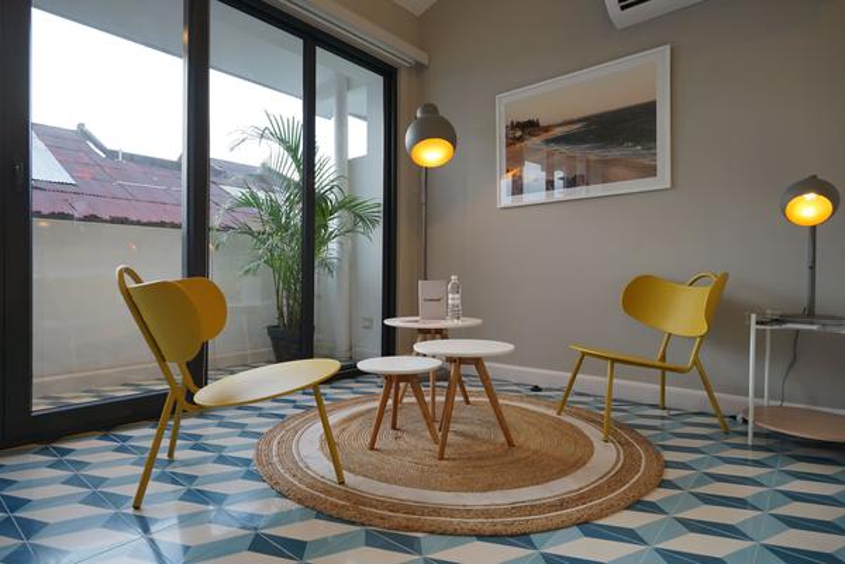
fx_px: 481
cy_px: 282
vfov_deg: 60.7
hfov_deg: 82.6
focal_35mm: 20
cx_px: 422
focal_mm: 20.5
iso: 100
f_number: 7.1
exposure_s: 1/15
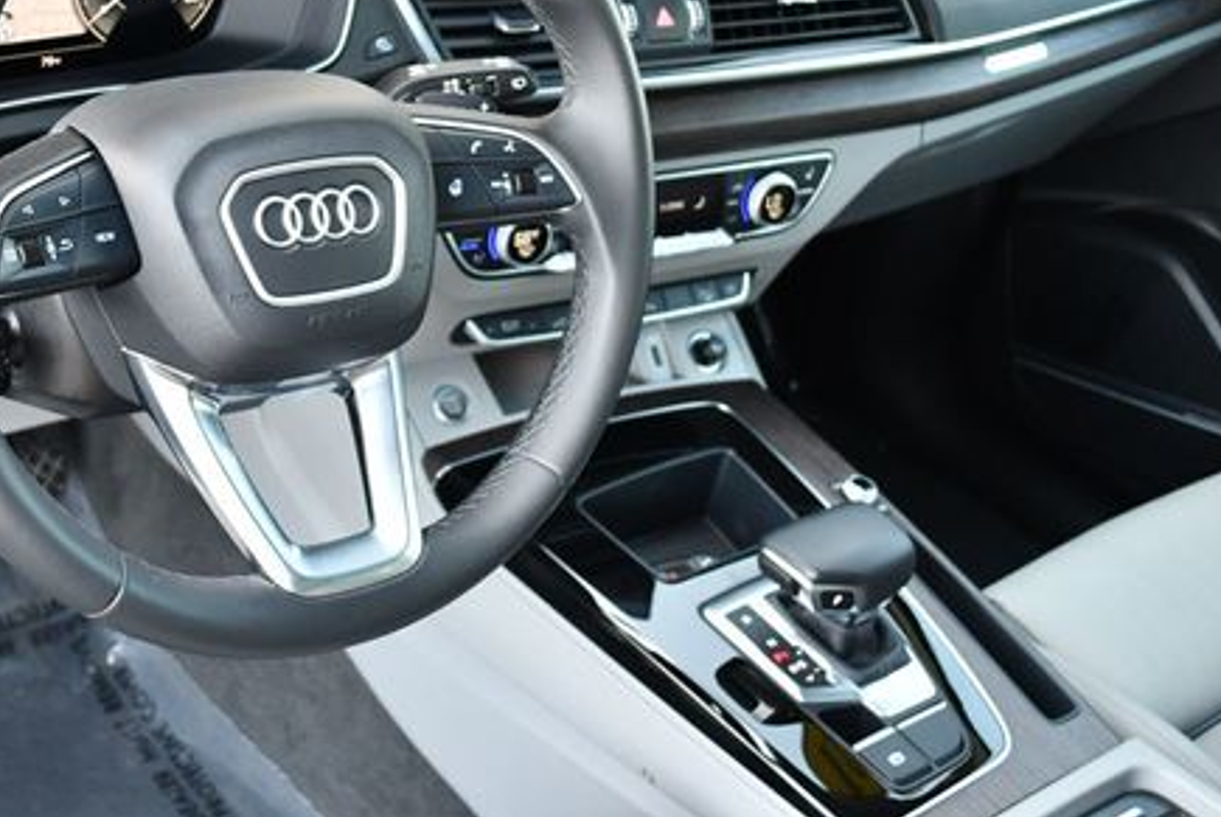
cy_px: 222
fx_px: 1799
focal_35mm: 53
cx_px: 351
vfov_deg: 25.3
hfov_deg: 36.8
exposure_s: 1/125
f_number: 3.5
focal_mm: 18
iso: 900
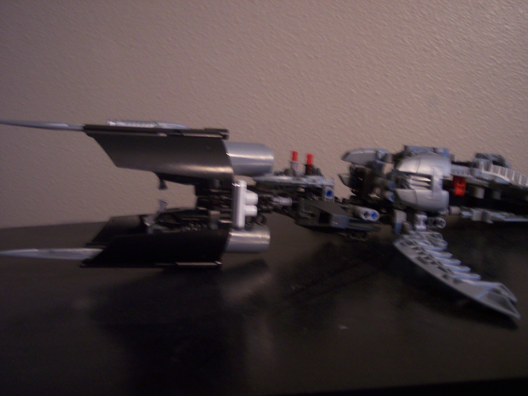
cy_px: 198
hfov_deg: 49.0
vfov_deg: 37.7
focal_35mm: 38
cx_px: 264
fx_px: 579
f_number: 2.8
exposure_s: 1/8
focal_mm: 8
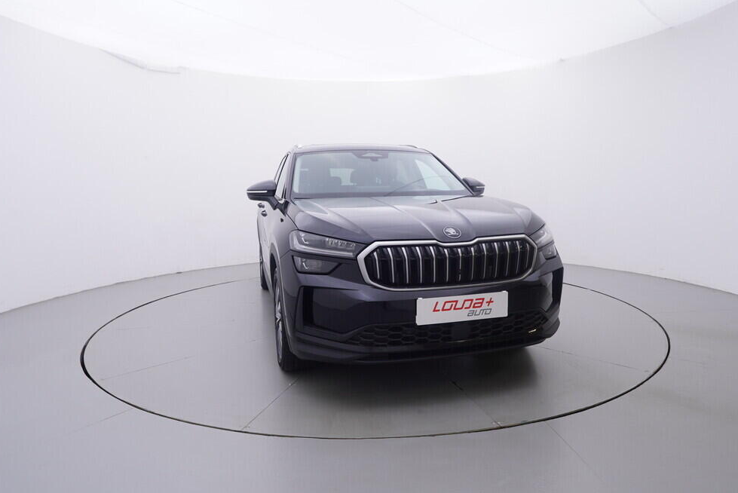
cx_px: 376
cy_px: 245
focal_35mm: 24
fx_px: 482
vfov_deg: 54.1
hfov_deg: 74.8
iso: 200
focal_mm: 15
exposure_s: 1/80
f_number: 5
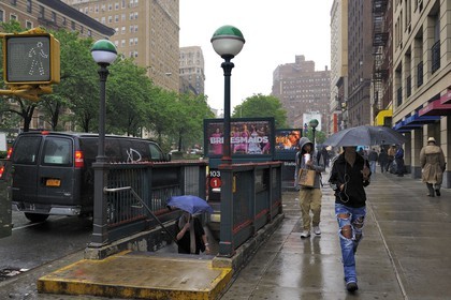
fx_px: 401
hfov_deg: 58.7
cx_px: 226
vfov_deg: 41.1
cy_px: 150
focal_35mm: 32
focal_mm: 32
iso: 800
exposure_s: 1/200
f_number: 6.3
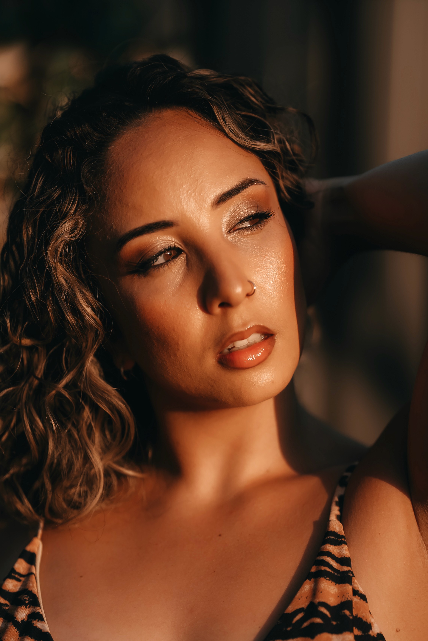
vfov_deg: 19.4
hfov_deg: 13.1
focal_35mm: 105
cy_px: 354
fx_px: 1870
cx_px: 206
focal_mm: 85
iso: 100
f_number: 1.4
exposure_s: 1/4000
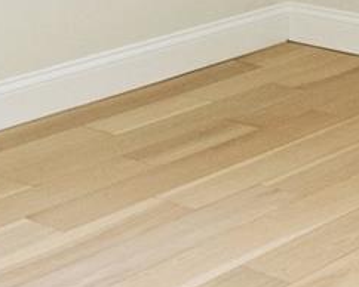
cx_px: 28
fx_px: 1350
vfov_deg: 11.1
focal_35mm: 127
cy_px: -282
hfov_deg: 15.0
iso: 1000
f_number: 5.6
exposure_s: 1/80
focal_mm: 16
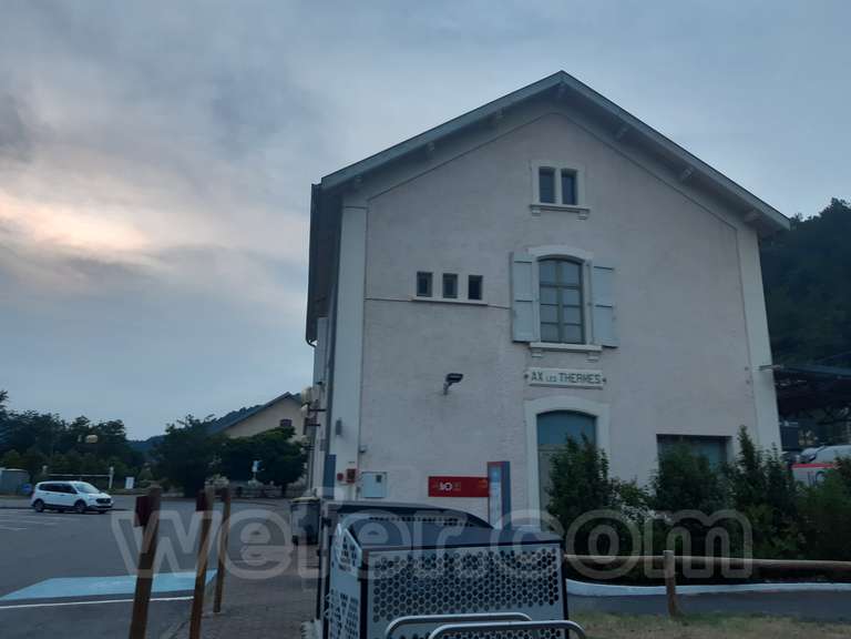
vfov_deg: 53.1
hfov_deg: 67.3
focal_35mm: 26
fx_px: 639
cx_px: 426
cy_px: 320
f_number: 1.7
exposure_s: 1/50
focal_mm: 3.92
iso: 64
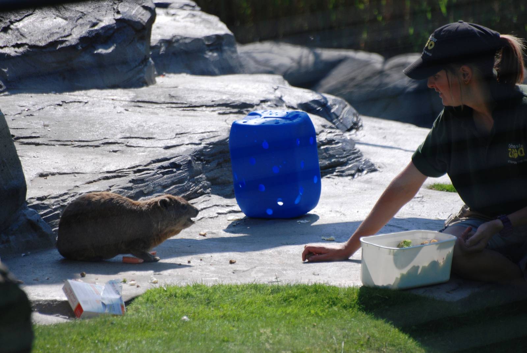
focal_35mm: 450
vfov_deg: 3.1
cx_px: 264
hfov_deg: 4.6
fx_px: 6595
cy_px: 176
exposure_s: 1/800
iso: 200
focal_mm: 300
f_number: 5.6
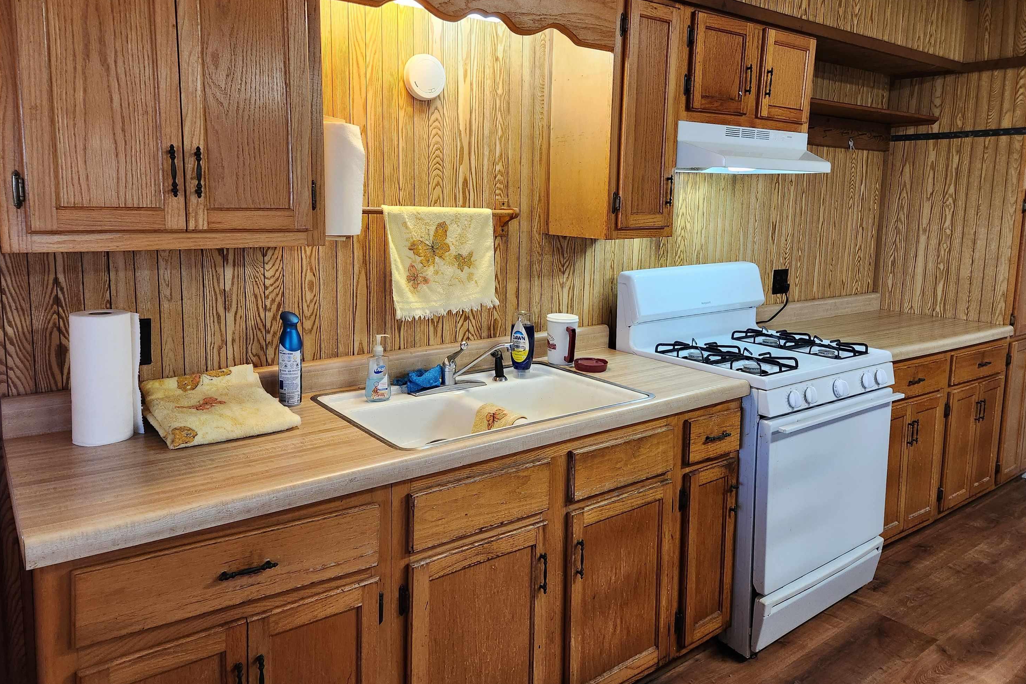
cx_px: 499
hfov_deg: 71.5
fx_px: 713
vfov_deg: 51.1
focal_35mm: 25
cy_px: 292
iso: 250
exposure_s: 1/120
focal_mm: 5.4
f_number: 1.8
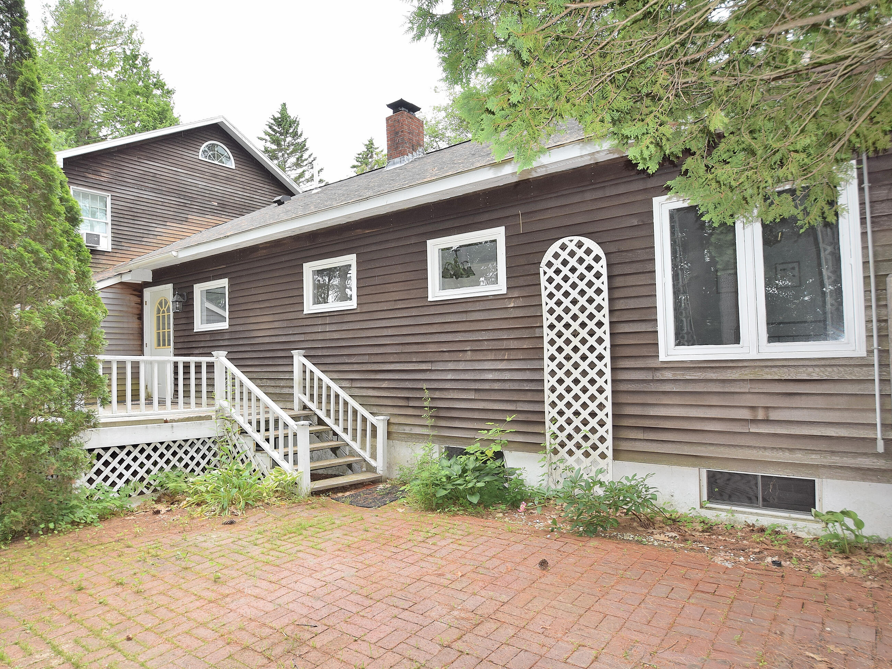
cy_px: 331
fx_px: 515
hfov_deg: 81.3
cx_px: 389
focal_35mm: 20
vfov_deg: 66.0
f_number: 5.6
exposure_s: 1/125
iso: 400
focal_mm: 12
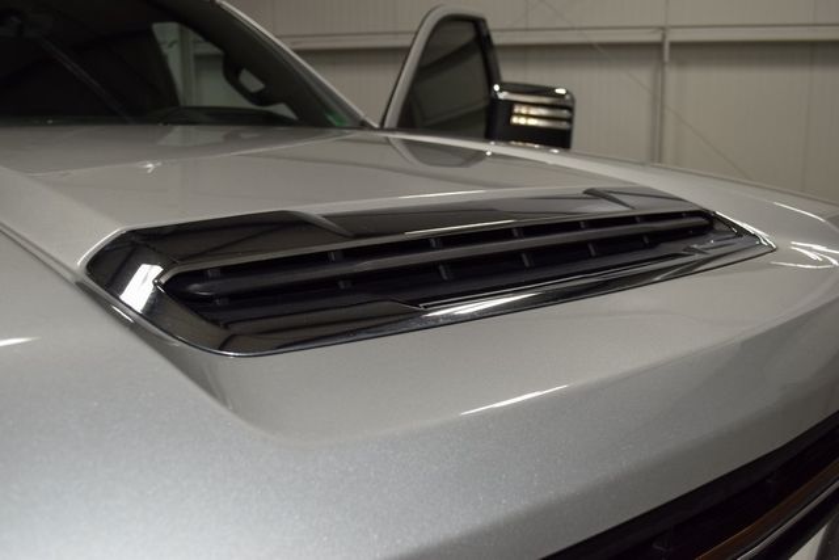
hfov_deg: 53.1
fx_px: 839
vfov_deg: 36.9
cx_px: 420
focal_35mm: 36
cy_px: 280
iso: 400
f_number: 5.6
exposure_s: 1/125
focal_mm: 24
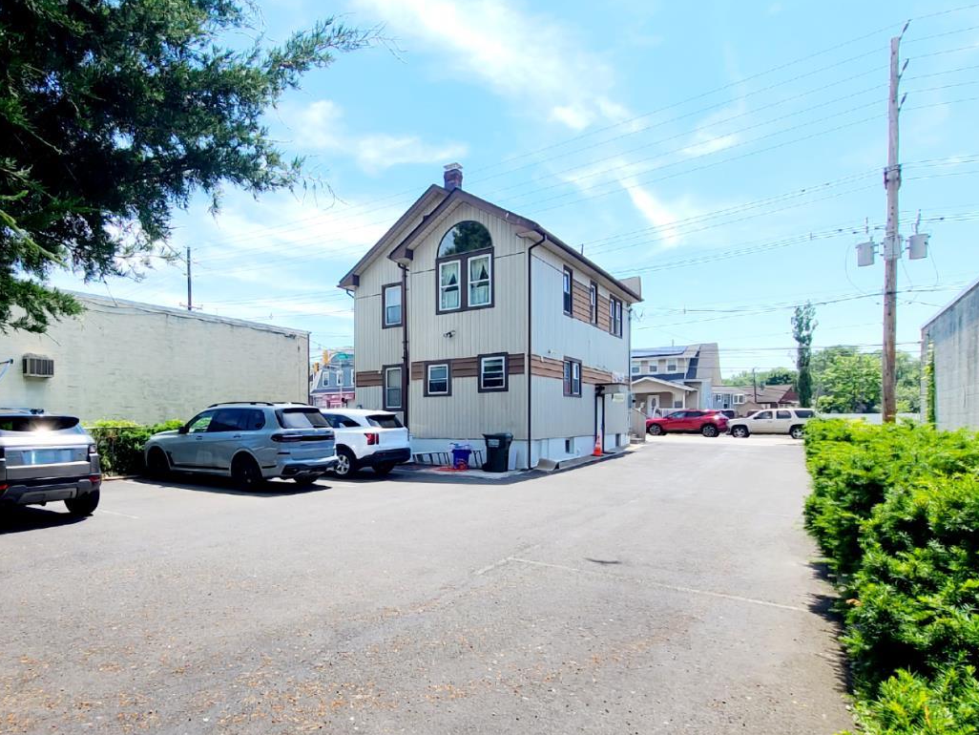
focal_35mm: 19
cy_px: 441
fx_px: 537
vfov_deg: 68.0
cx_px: 346
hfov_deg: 82.4
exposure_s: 1/1429
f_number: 2.2
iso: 50
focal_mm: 2.2
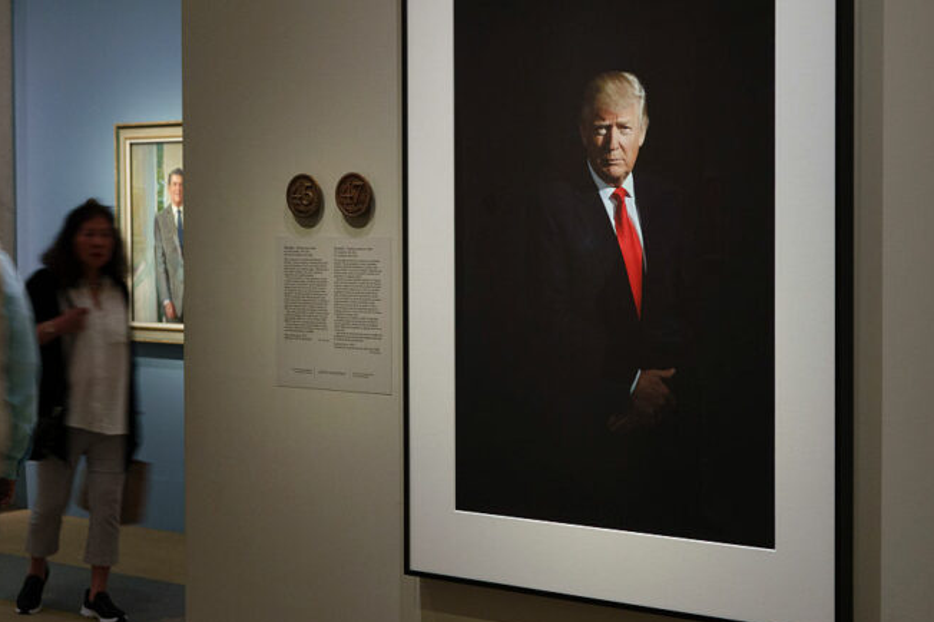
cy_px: 264
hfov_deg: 30.5
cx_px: 387
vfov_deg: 20.6
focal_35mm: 66
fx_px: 1711
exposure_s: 1/13
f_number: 3.5
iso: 400
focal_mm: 20.49
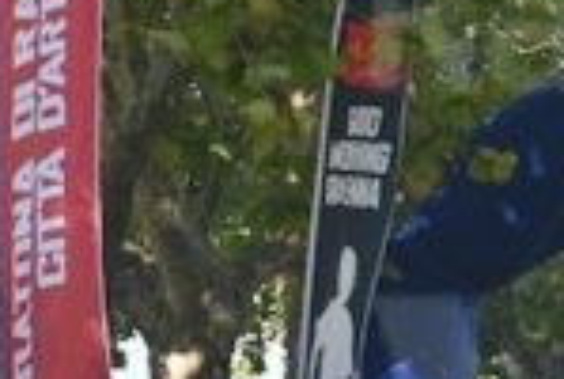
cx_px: 1215
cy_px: 339
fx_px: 5855
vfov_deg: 3.7
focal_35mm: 373
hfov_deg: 5.4
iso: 1000
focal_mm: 80
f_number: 10
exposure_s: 1/500
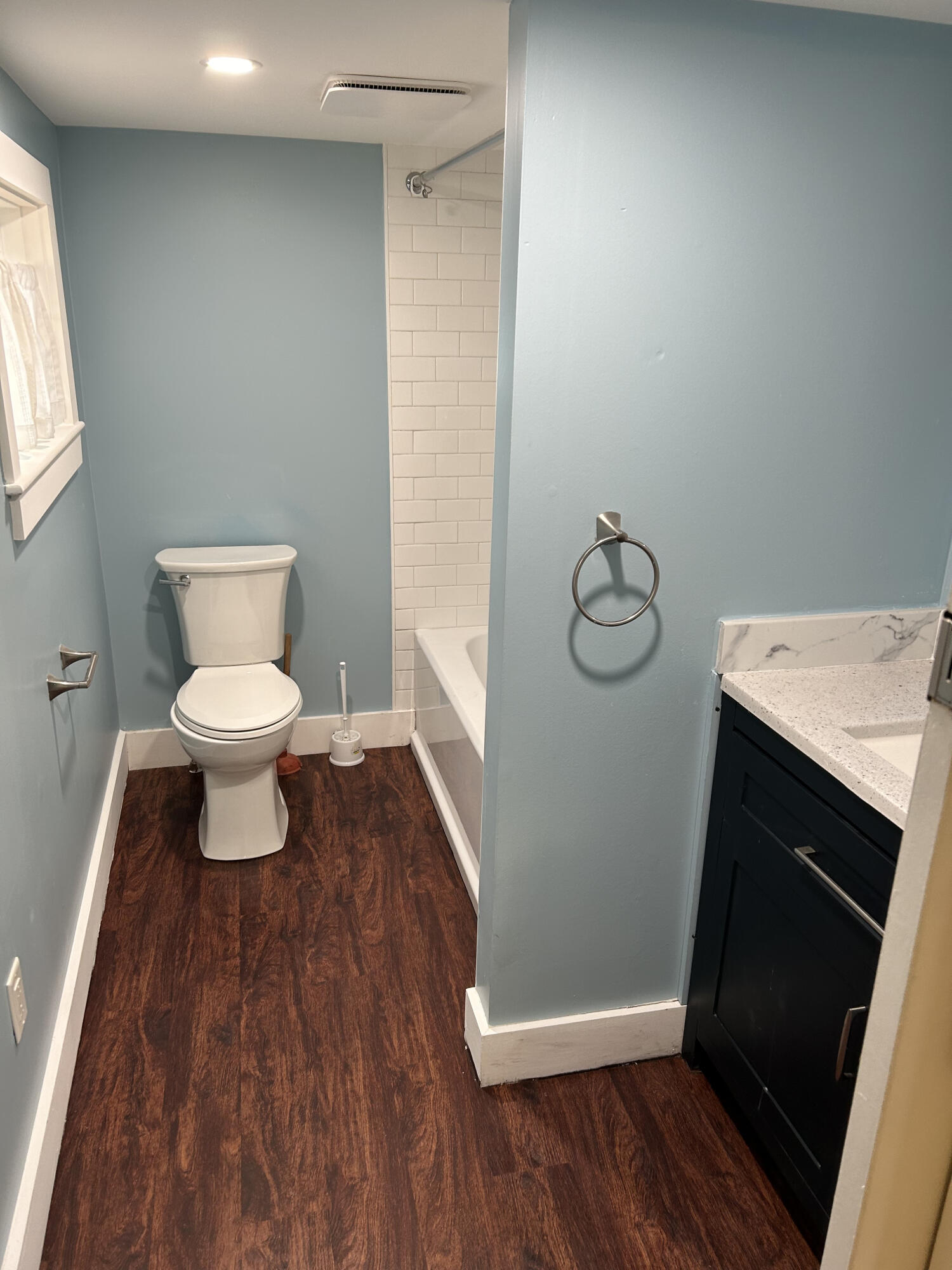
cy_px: 635
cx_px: 476
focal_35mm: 26
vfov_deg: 67.3
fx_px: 953
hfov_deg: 53.1
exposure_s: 1/60
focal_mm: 5.7
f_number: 1.5
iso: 80
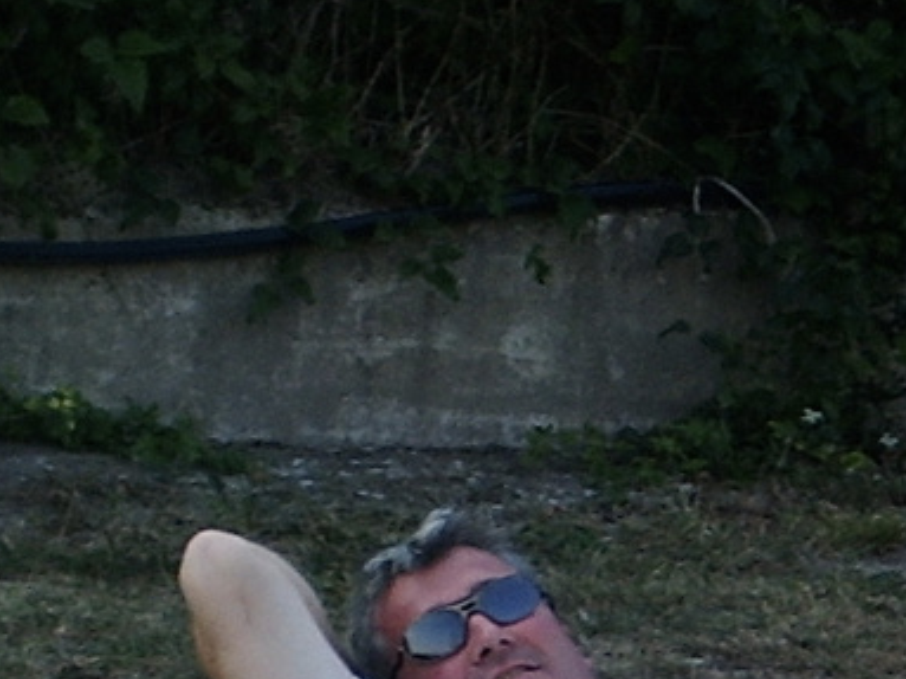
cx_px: 497
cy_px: 899
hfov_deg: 4.5
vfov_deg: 3.4
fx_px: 11486
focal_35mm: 439
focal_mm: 17.4
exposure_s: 1/125
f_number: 4.8
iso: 50
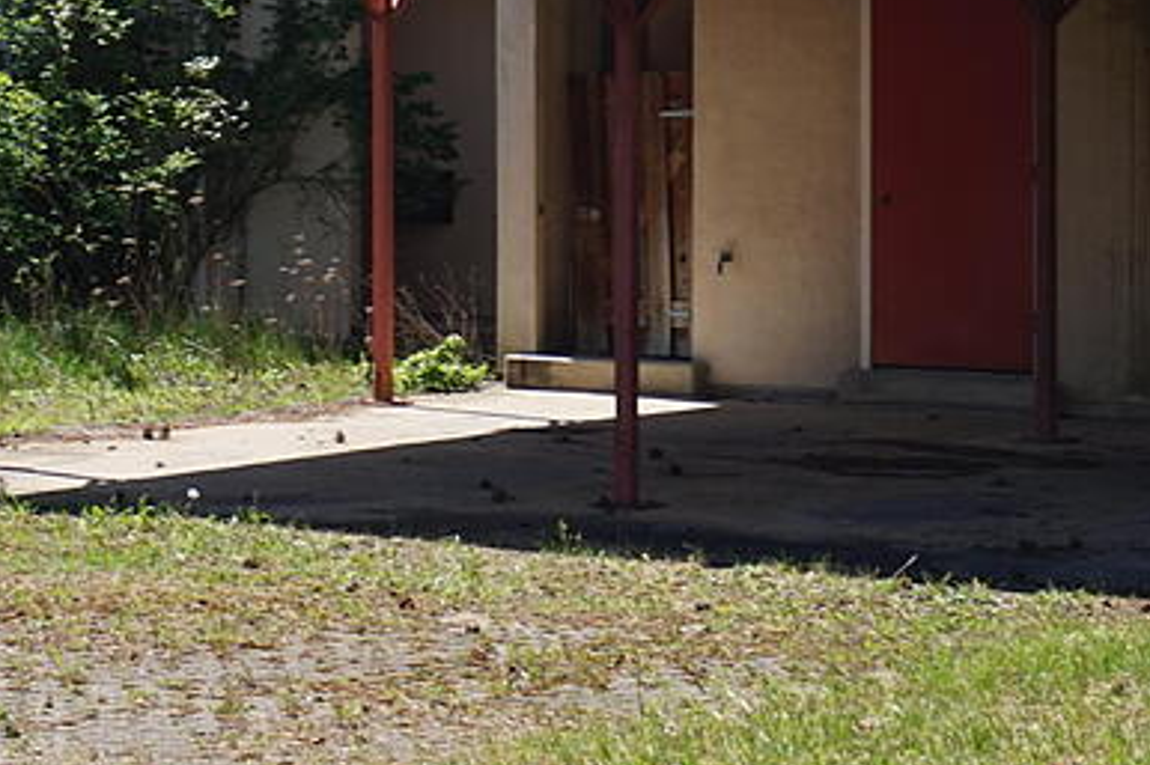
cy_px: -121
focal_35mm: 168
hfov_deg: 12.0
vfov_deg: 8.1
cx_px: -188
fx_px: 5364
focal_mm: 40
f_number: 11
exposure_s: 1/100
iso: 100
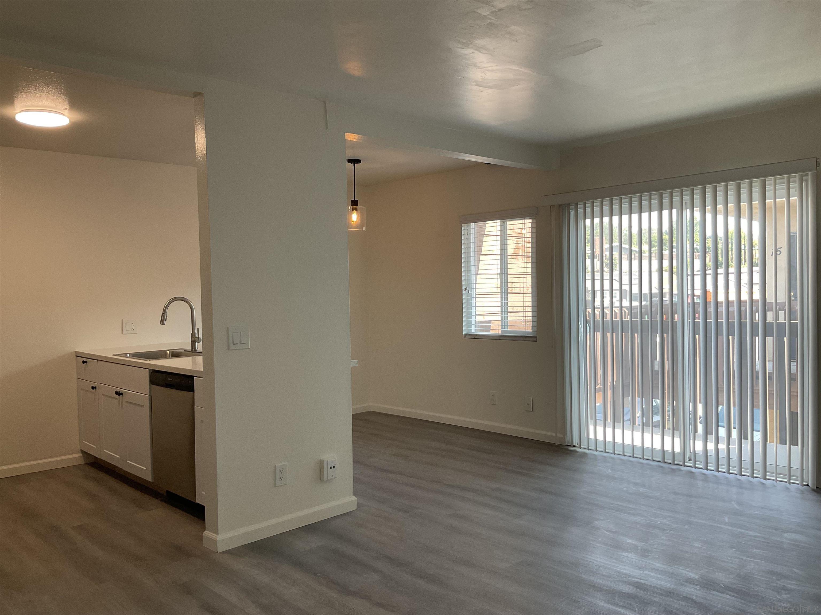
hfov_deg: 61.7
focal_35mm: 29
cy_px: 308
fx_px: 688
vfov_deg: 48.2
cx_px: 410
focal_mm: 3
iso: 64
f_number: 1.8
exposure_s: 1/120
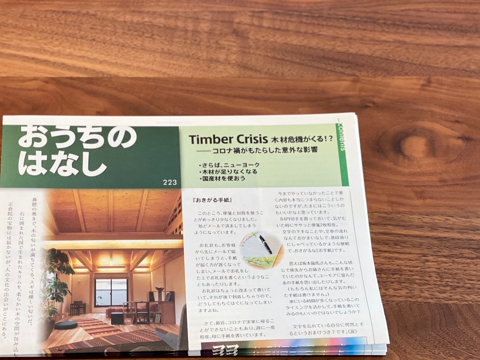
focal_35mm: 71
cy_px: 243
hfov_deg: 27.3
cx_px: 163
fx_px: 984
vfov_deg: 20.6
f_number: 2
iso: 80
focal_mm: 6
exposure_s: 1/122
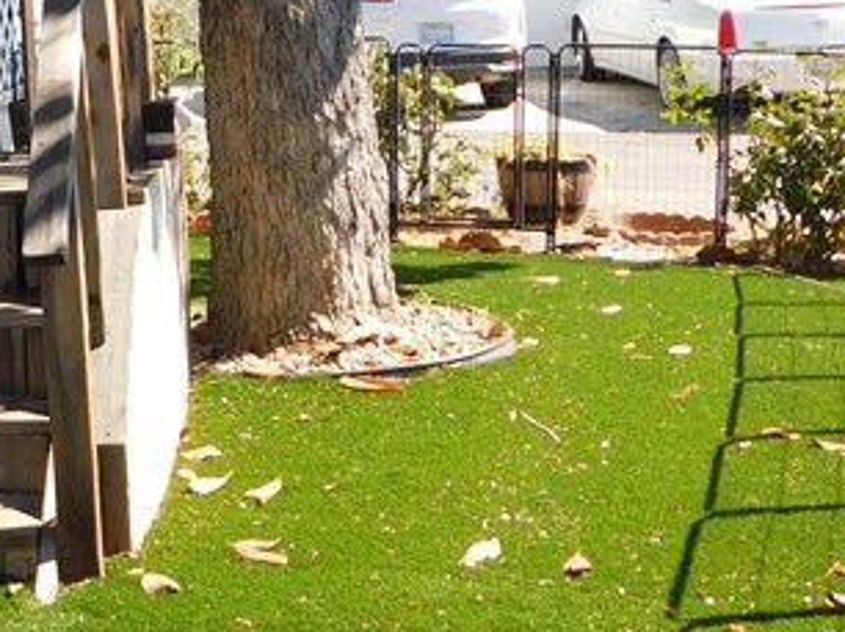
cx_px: -41
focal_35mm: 77
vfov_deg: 19.0
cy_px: 152
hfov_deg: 24.0
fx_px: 1878
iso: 125
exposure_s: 1/500
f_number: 3
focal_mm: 4
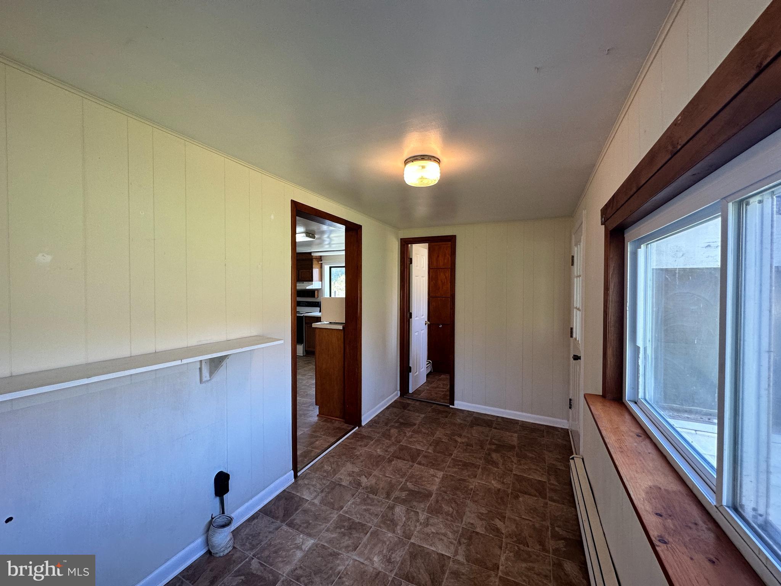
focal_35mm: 14
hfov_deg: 102.1
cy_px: 293
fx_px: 316
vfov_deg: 85.7
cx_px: 390
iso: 125
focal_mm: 2.22
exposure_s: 1/120
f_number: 2.2
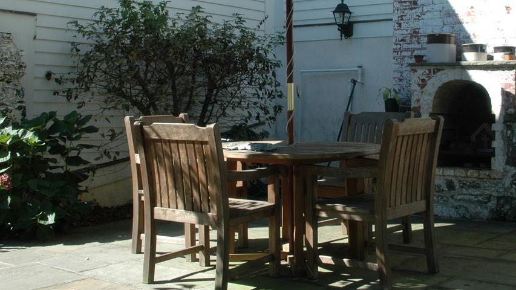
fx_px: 766
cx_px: 286
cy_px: 74
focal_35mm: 56
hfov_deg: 37.2
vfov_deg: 21.3
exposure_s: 1/200
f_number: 7.1
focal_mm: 28
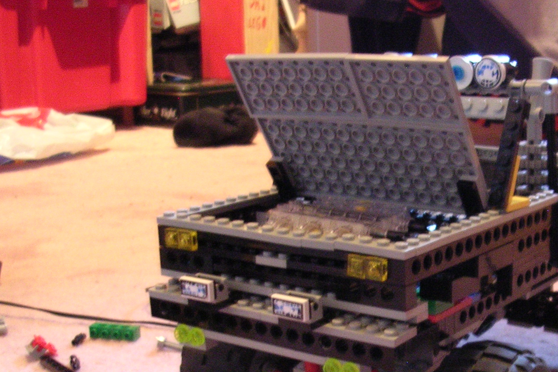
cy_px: 322
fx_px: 977
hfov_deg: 31.2
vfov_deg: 21.2
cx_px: 432
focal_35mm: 63
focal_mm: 5.8
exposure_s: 1.43
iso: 400
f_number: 2.8
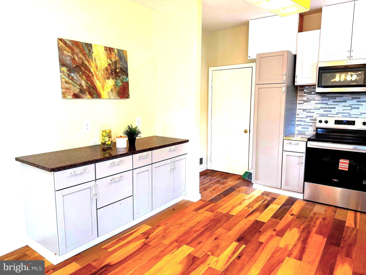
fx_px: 254
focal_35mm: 24
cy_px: 138
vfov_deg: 56.8
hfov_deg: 71.6
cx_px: 183
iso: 160
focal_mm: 6.76
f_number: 1.78
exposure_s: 1/60
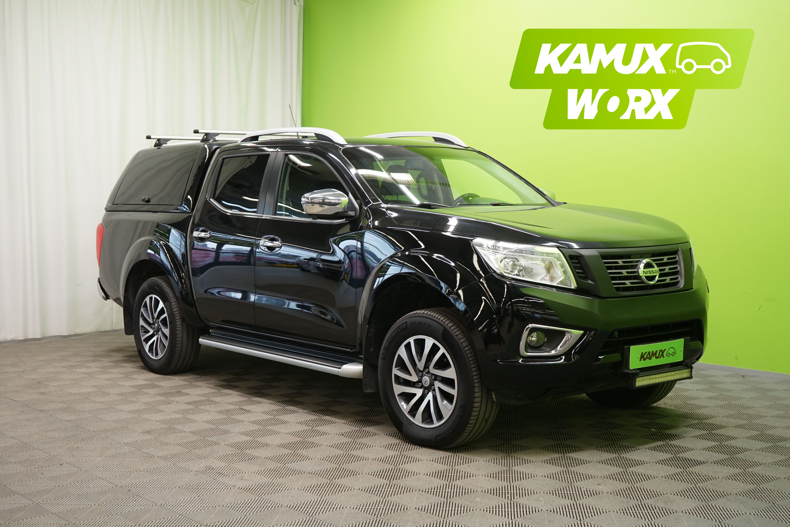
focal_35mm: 47
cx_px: 395
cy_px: 264
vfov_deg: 28.6
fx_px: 1031
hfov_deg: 41.9
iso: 800
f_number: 5.6
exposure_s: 1/30
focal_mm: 47
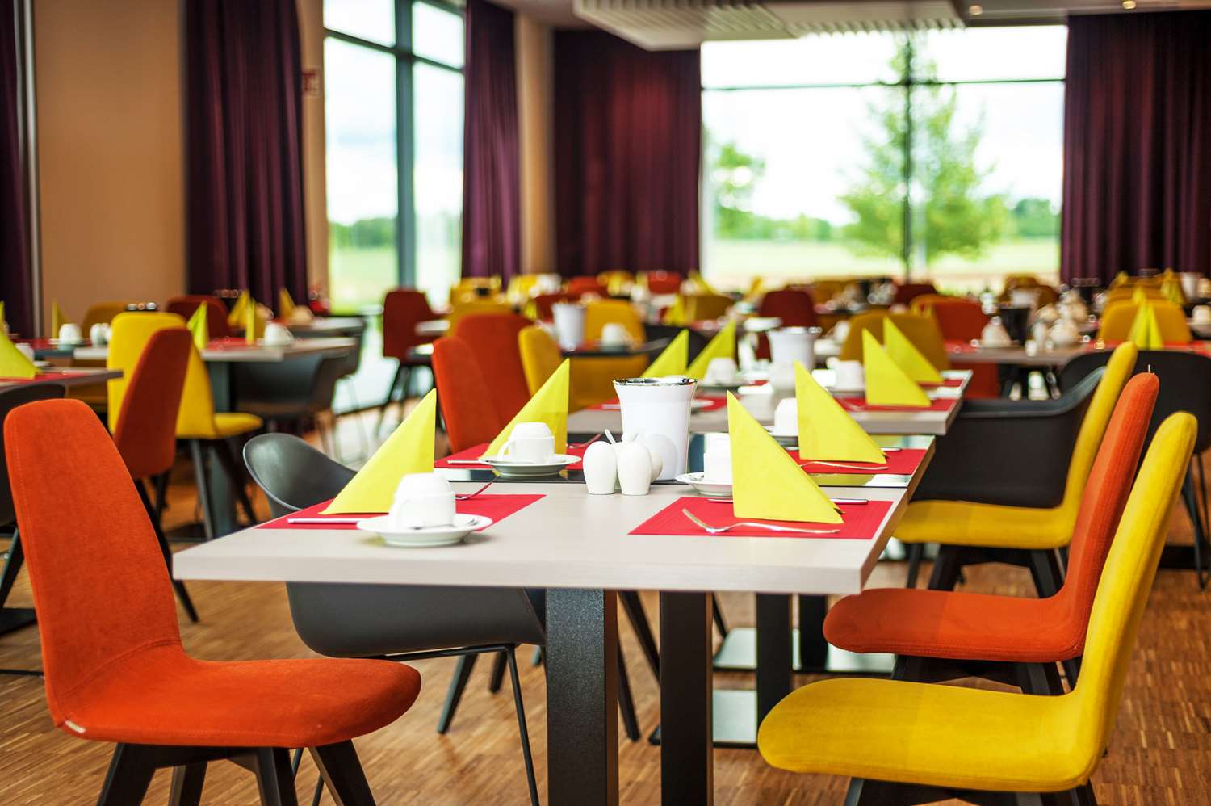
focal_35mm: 60
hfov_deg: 33.4
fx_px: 2017
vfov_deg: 22.6
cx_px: 606
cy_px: 403
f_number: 2.8
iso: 100
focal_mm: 60
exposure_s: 1/250
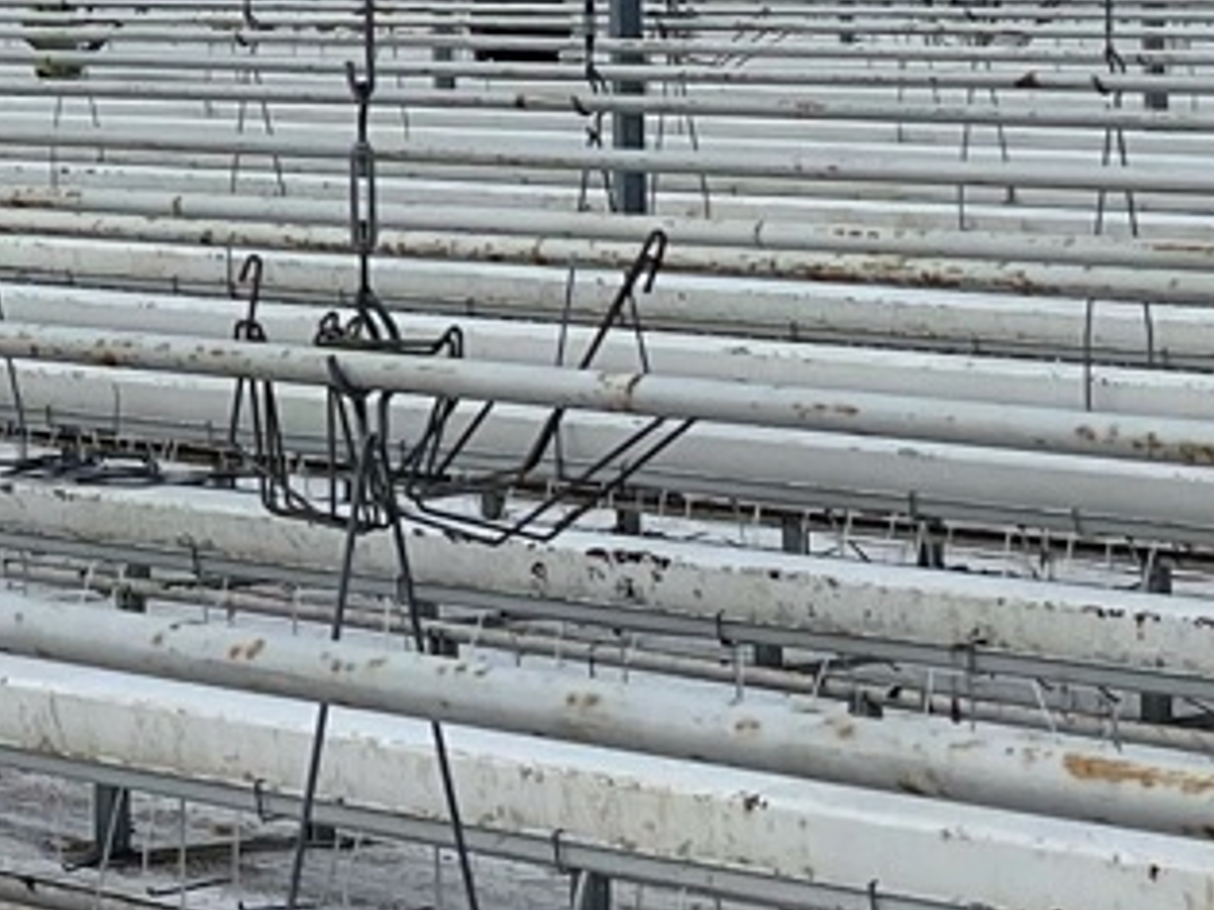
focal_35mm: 169
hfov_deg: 11.3
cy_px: -289
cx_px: -578
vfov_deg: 8.6
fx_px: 5925
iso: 32
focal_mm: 5.1
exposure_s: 1/1821
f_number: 1.6
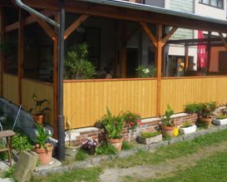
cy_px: 75
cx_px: 147
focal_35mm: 40
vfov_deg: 37.3
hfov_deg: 45.2
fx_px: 269
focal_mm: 5
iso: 50
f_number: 4.2
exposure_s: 1/250
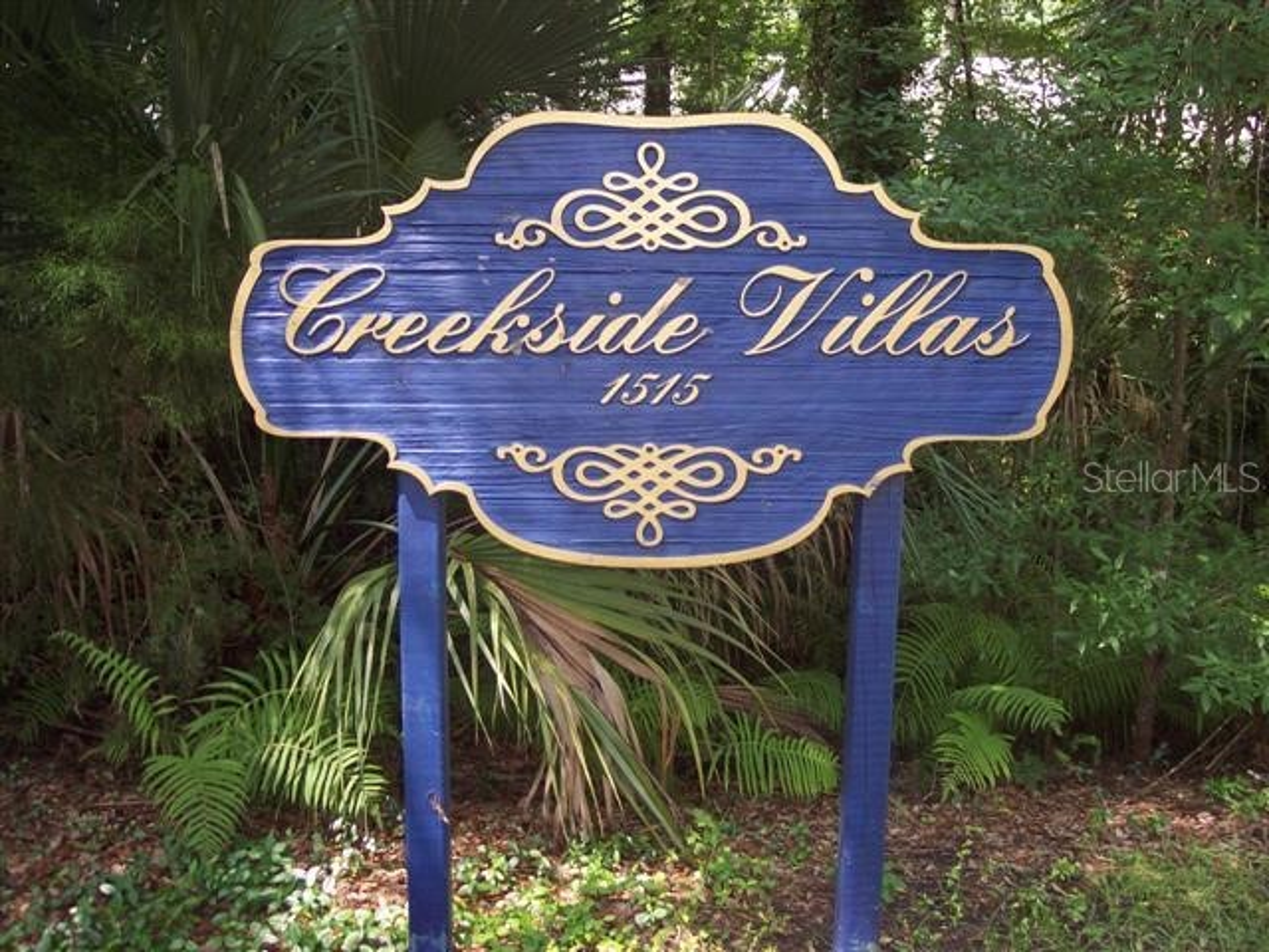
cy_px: 476
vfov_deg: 36.8
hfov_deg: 47.9
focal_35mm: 39
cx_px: 634
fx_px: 1430
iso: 100
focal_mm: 8
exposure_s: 1/60
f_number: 2.8
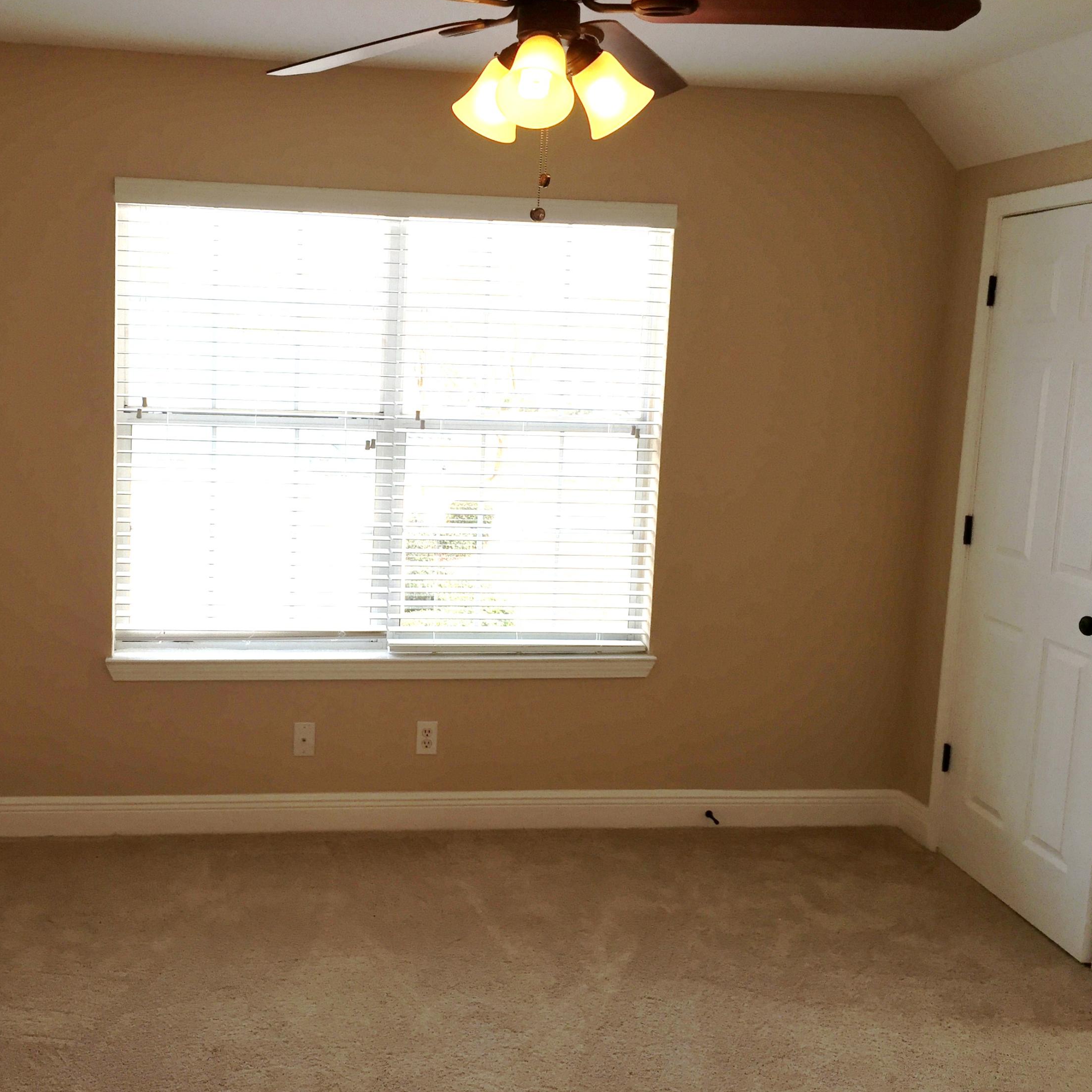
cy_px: 544
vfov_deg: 47.2
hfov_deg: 46.6
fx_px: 1249
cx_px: 387
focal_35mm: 35
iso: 32
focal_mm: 4.15
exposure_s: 1/120
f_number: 2.2
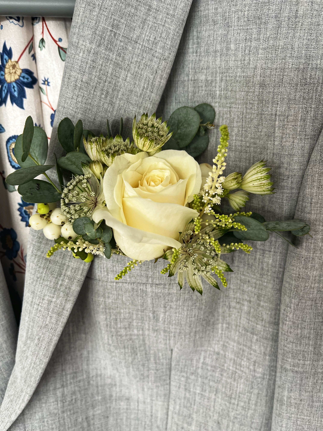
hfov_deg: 53.1
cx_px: 162
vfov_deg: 67.3
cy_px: 216
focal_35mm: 26
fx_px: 323
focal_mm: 5.1
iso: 125
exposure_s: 1/101
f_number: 1.6
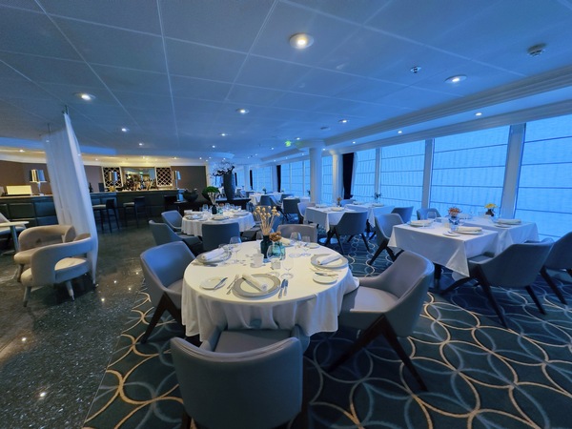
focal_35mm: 14
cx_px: 286
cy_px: 214
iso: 500
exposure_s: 1/60
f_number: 2.2
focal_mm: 2.22
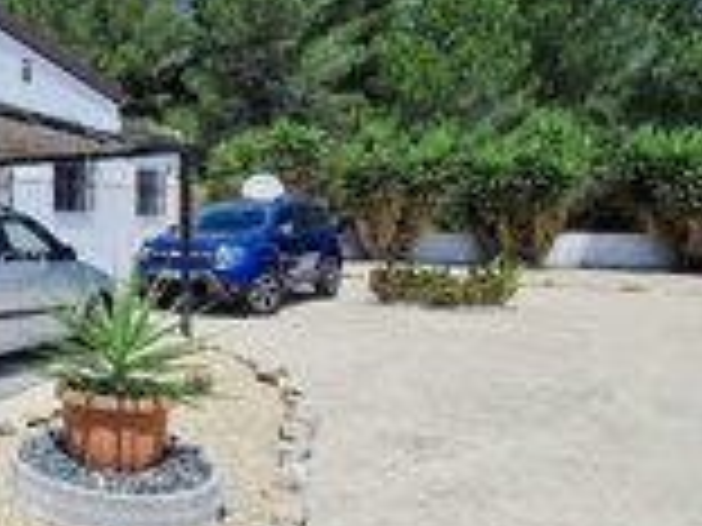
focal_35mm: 30
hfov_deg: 45.3
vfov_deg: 46.8
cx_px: -68
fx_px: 608
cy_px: 261
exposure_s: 1/4420
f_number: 2.2
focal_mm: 2.2
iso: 50
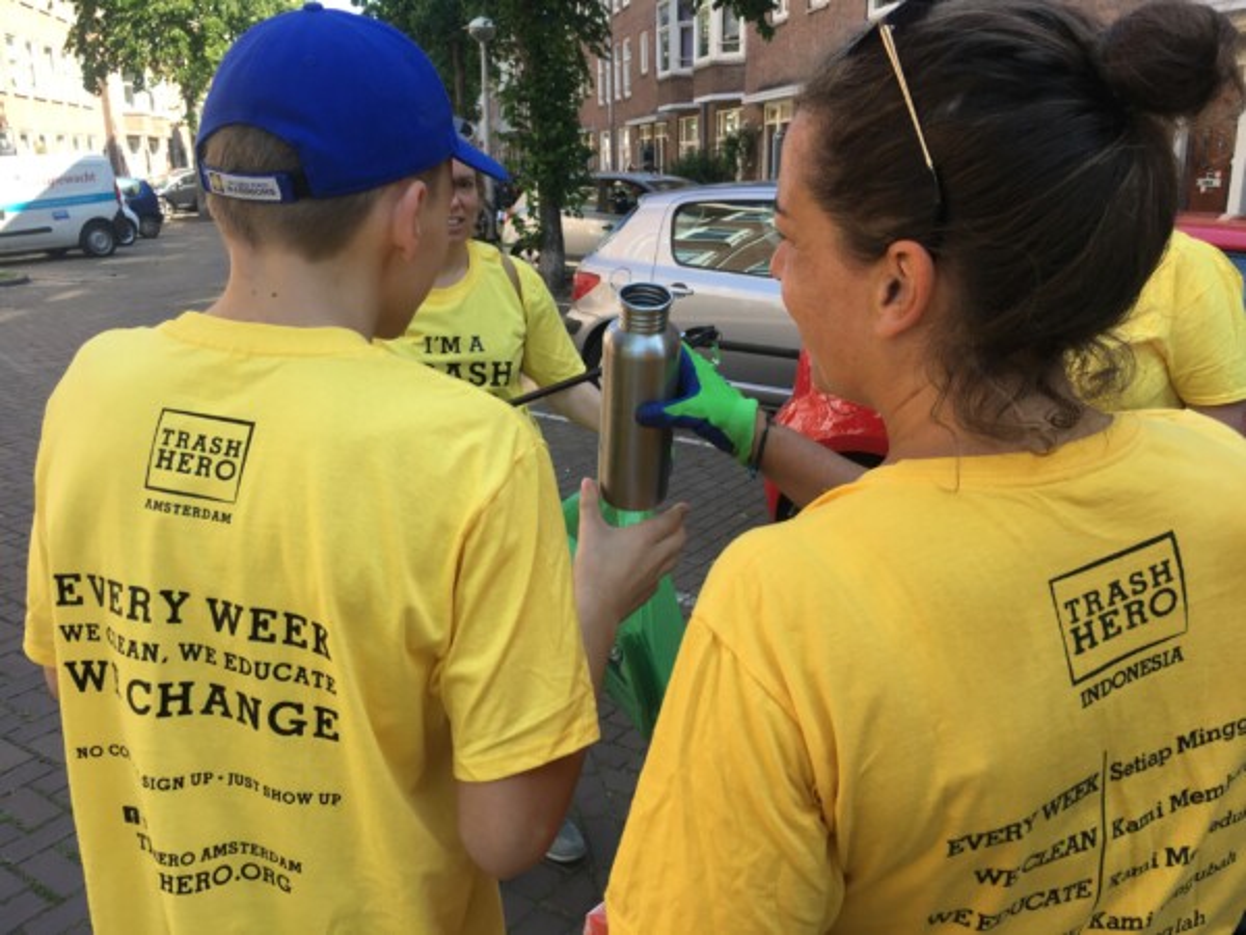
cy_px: 468
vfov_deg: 48.2
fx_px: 1044
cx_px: 623
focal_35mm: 29
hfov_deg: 61.7
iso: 25
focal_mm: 4.15
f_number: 2.2
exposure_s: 1/269
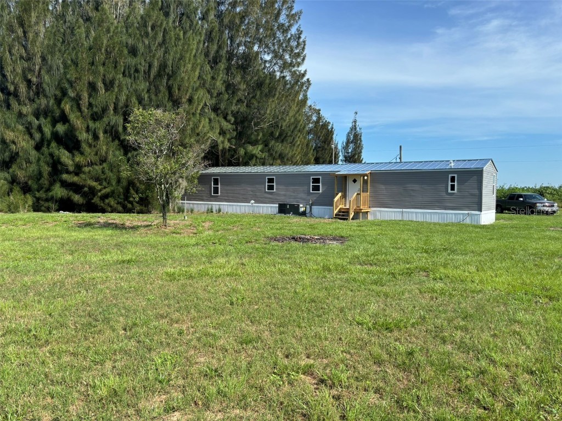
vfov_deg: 53.1
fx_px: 422
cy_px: 210
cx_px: 281
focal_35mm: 26
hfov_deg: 67.3
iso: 50
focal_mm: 5.96
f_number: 1.6
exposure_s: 1/2193
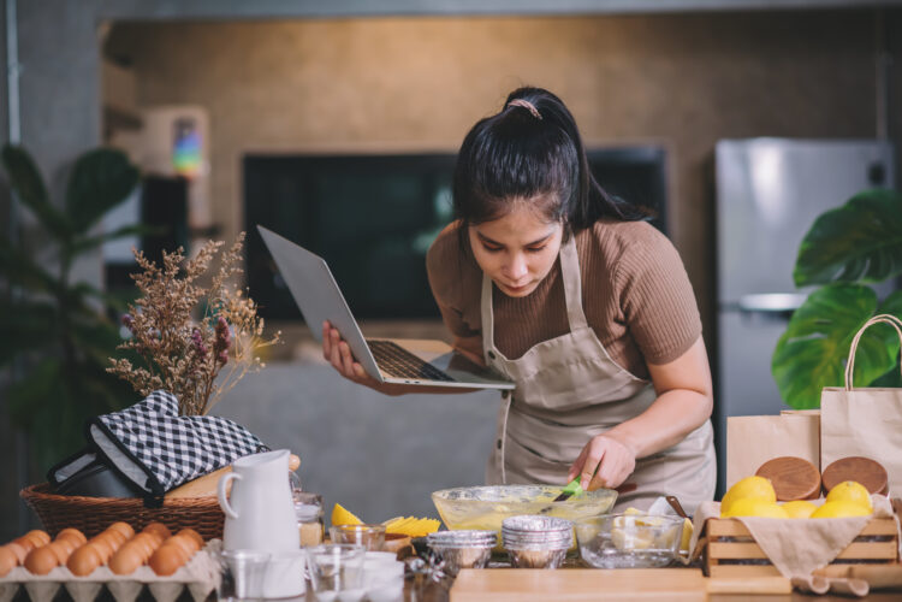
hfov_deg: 23.9
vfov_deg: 16.1
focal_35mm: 85
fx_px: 2130
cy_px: 301
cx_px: 451
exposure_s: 1/100
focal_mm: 85
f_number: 2.5
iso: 250
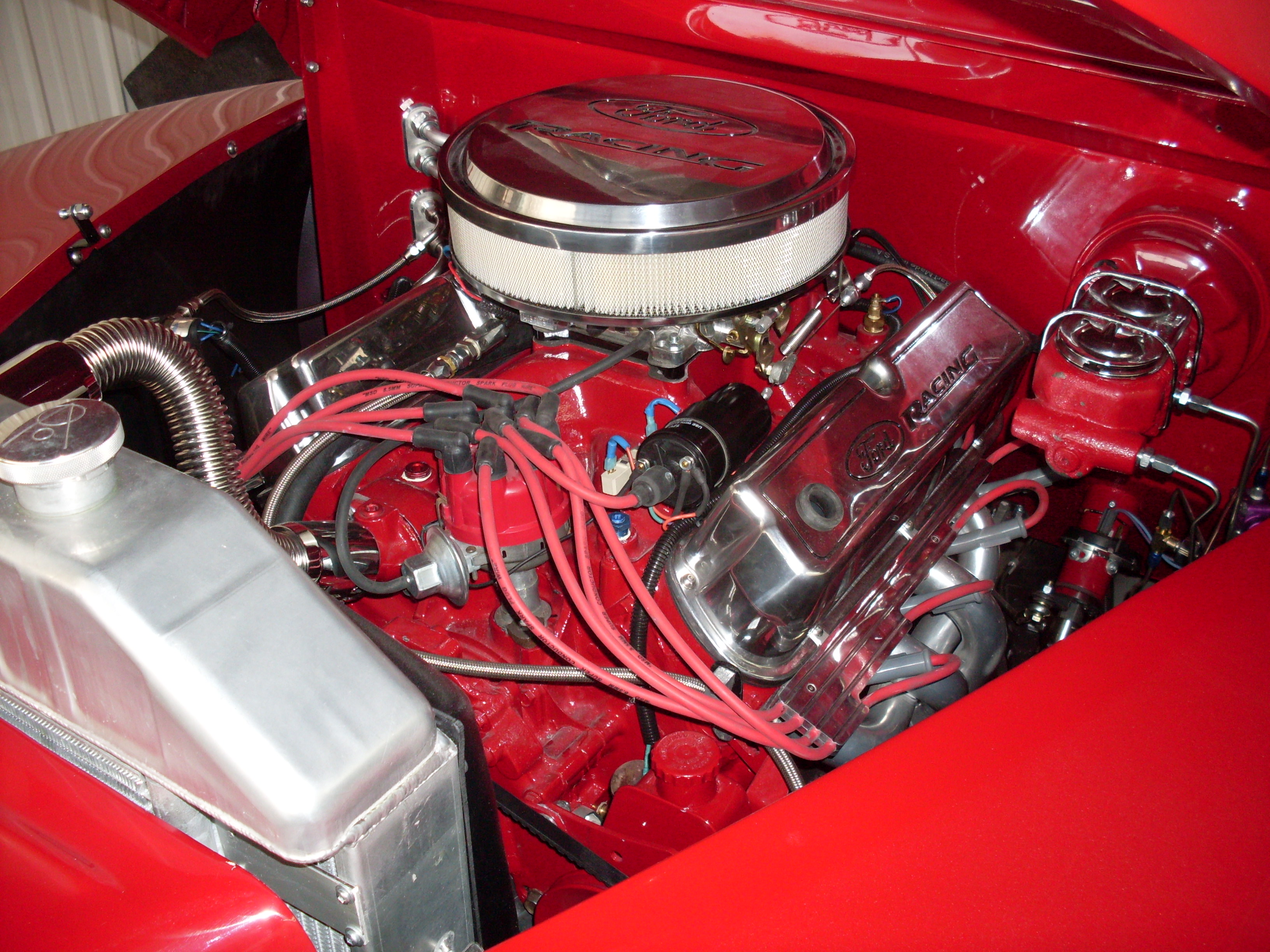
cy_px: 476
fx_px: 1394
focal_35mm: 38
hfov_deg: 49.0
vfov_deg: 37.7
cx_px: 635
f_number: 2.8
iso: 100
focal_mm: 6.3
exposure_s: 1/45
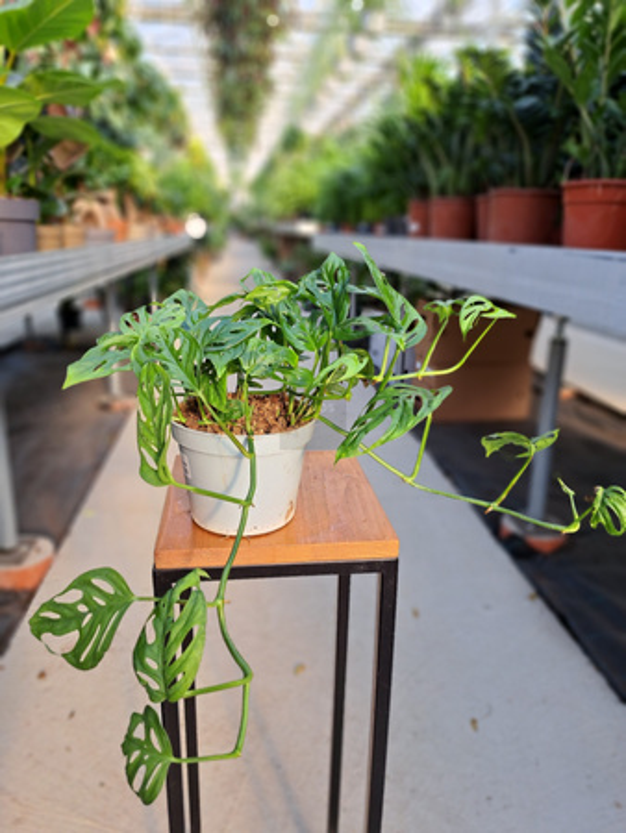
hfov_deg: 56.9
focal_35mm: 24
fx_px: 578
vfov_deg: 71.6
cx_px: 313
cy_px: 416
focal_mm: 5.23
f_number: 1.8
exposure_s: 1/110
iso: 50
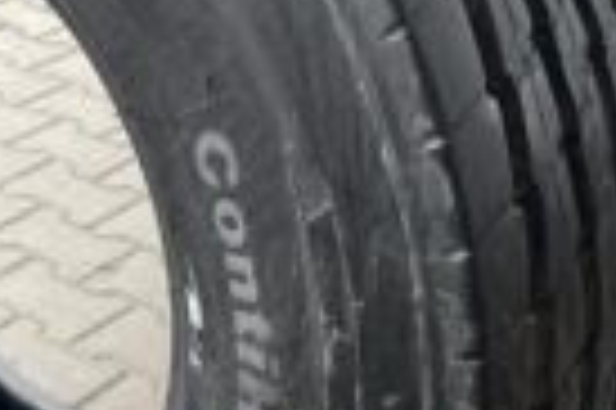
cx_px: 36
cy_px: 191
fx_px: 1453
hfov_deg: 23.2
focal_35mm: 85
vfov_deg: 16.0
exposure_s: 1/100
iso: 32
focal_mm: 4.25
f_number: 1.8
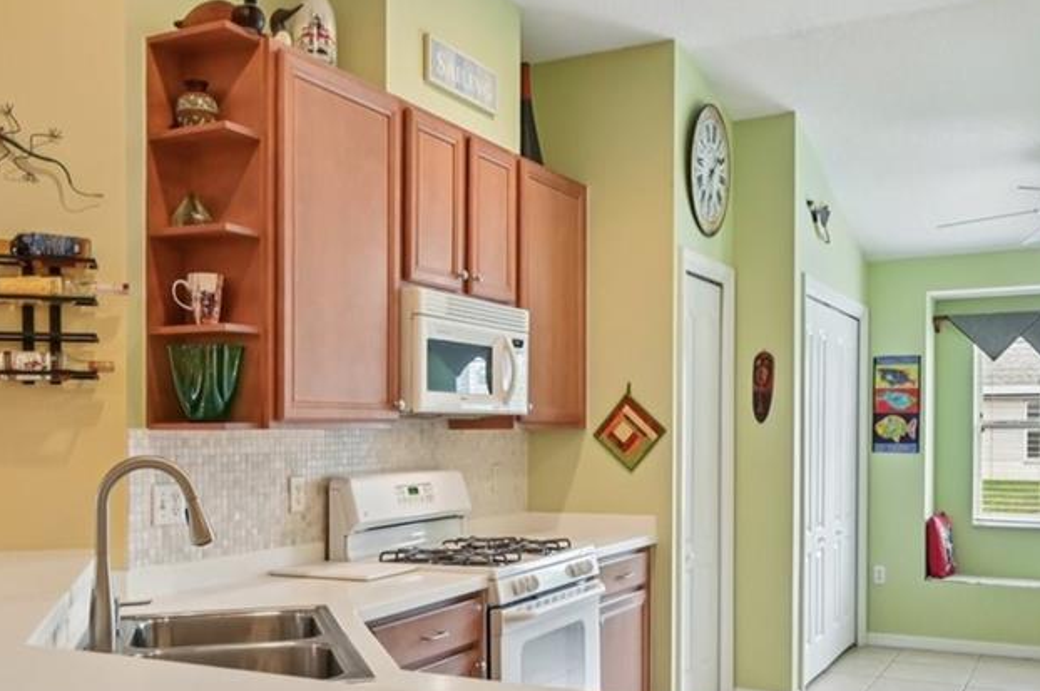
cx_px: 552
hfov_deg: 53.2
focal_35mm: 36
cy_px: 448
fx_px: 1039
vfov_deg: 36.5
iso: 400
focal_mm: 14
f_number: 8
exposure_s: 1/30
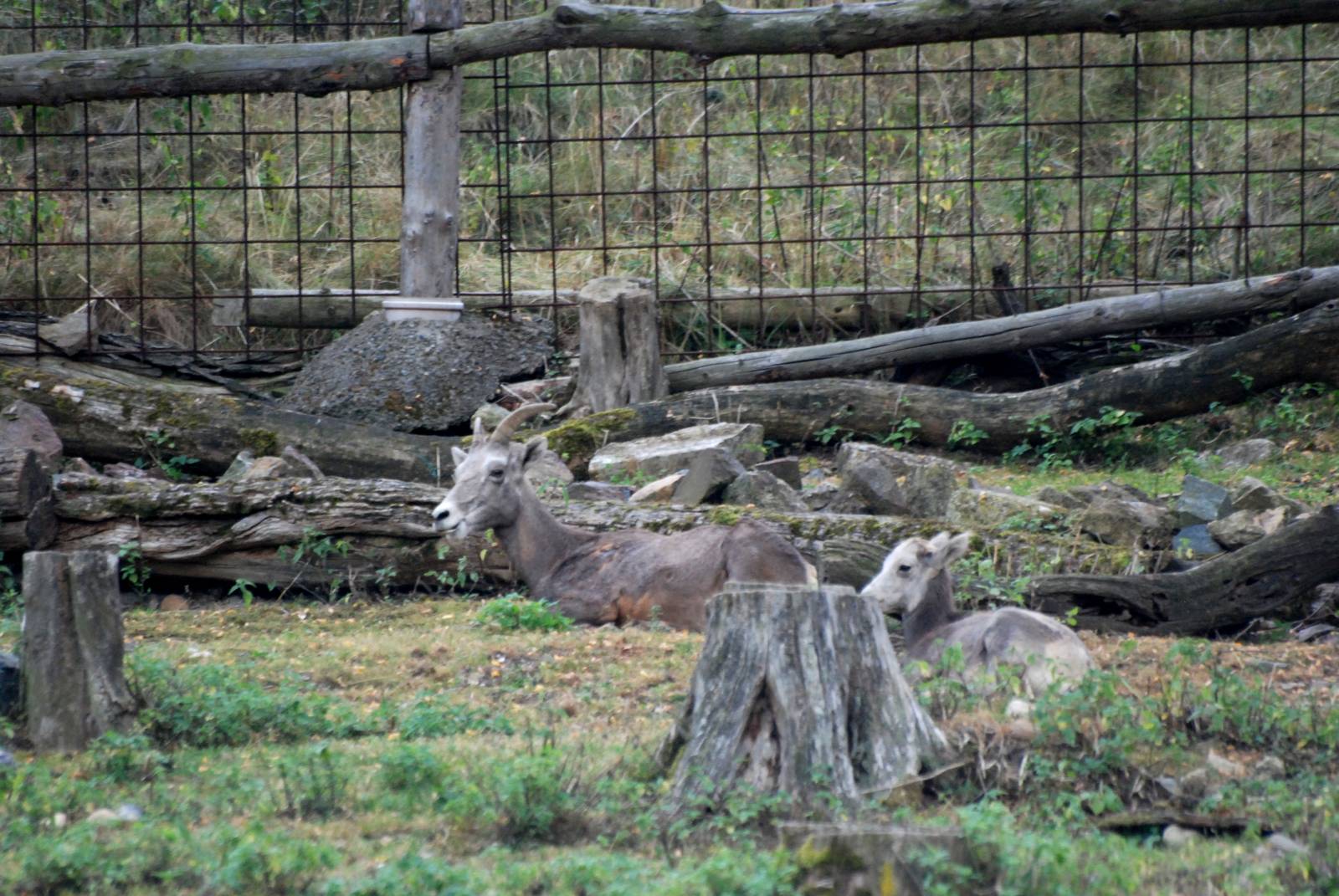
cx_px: 670
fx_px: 16757
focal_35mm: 450
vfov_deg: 3.1
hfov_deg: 4.6
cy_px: 448
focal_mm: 300
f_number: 5.6
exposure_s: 1/160
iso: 1000
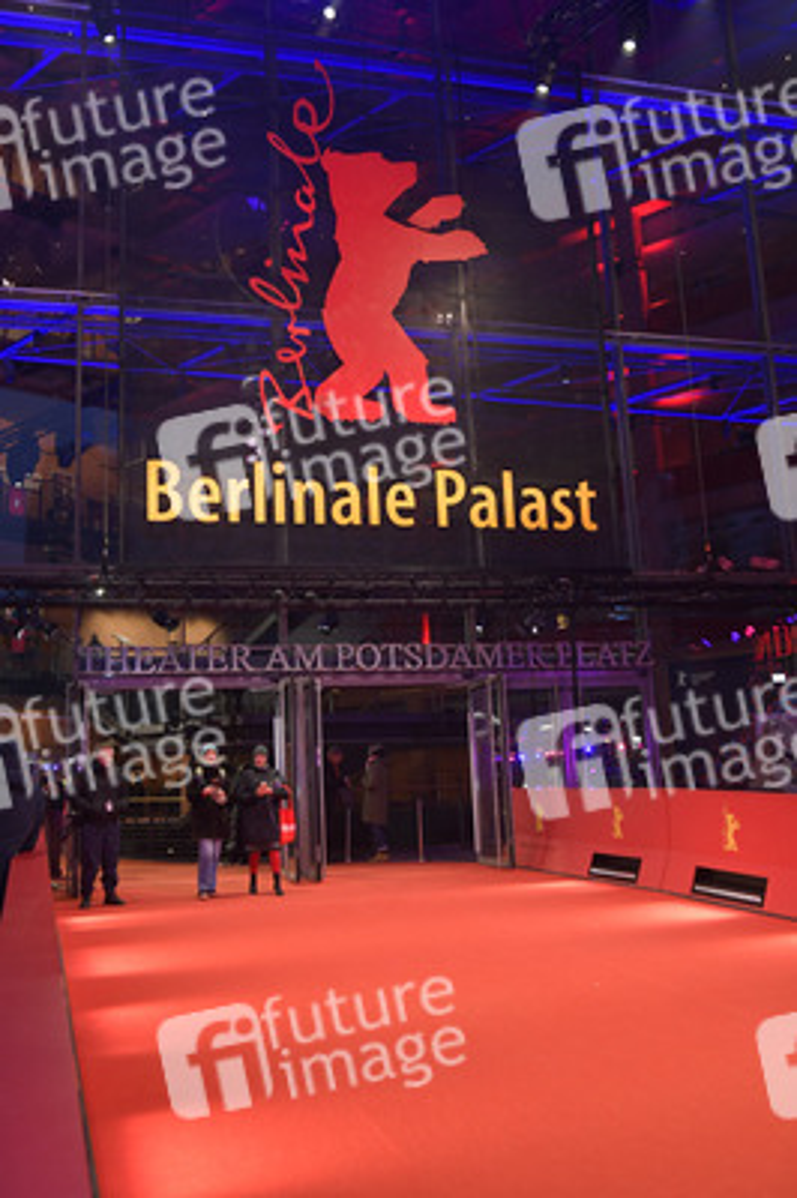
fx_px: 1064
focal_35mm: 32
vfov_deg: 58.8
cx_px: 398
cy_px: 599
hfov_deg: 41.0
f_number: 5.6
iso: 1600
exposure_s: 1/250
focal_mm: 32
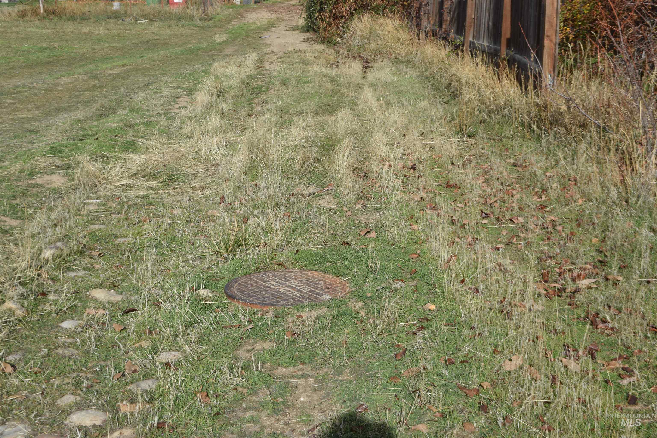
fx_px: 985
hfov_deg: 36.9
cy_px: 219
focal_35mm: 54
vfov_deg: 25.1
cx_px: 328
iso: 100
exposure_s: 1/320
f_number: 9
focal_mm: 36
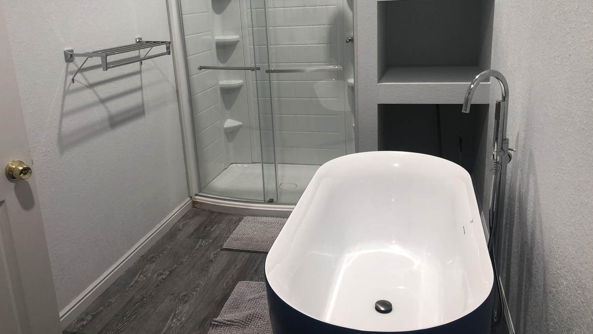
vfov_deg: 37.5
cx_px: 298
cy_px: 124
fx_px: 487
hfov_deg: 62.6
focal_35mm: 31
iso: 40
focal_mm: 4
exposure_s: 1/83
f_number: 1.8
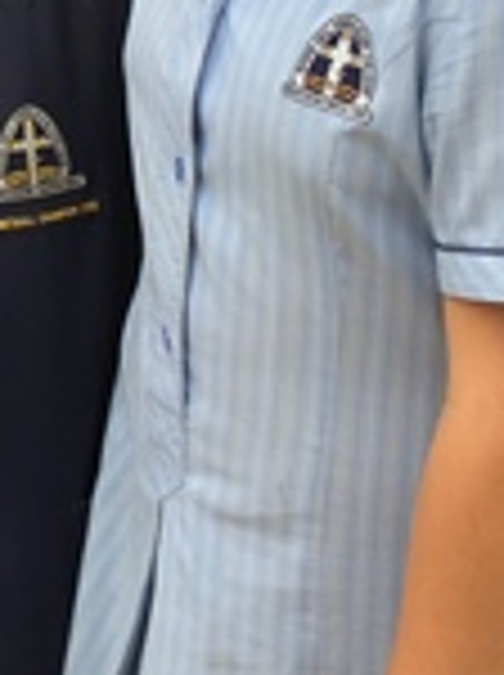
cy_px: -86
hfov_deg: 15.0
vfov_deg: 20.1
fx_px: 1811
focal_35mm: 93
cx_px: -180
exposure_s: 1/226
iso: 32
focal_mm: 4.15
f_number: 2.2
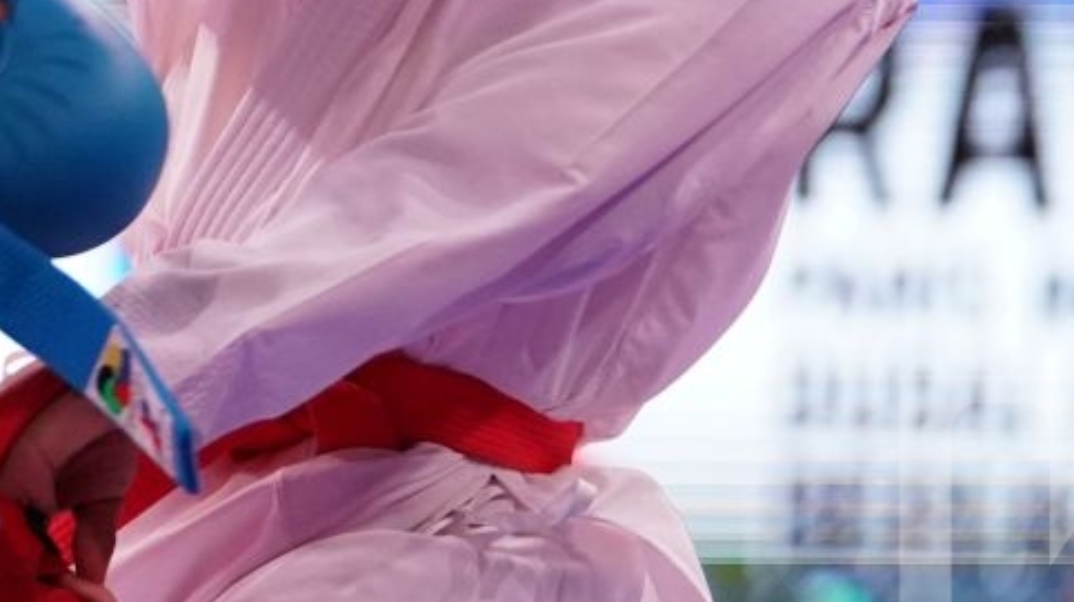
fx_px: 15568
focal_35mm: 547
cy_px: -211
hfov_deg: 3.9
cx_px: -400
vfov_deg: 2.2
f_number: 2.8
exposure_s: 1/1000
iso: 4000
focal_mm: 140
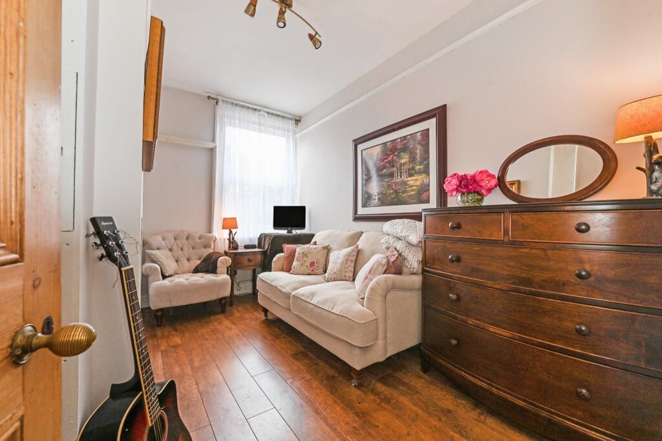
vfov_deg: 81.2
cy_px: 220
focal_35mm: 14
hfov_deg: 104.3
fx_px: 257
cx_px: 331
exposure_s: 1/30
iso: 400
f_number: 8
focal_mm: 14
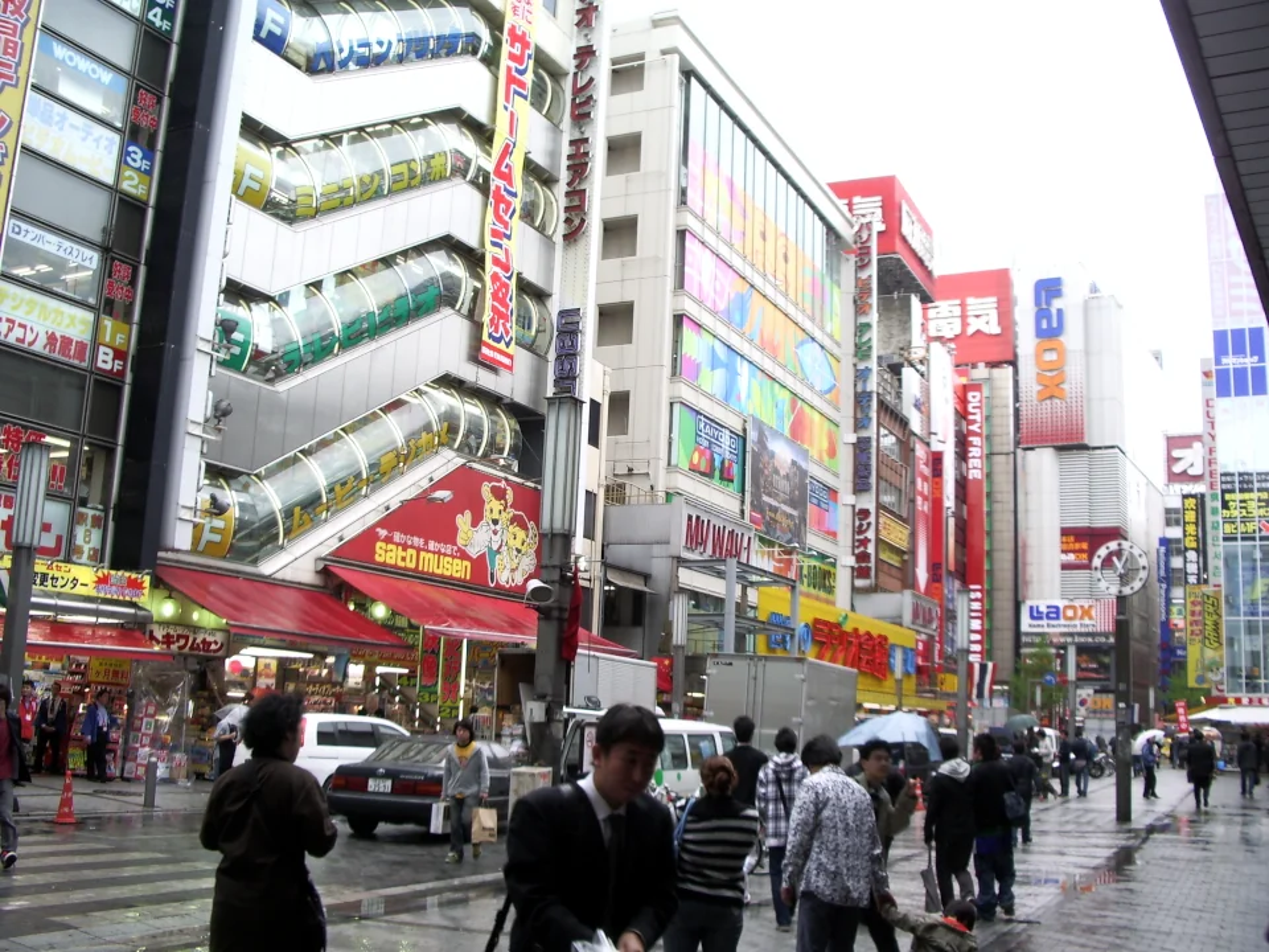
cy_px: 476
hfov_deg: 52.6
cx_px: 634
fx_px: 1283
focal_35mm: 35
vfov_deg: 40.7
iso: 50
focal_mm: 5.8
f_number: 4.3
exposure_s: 1/100
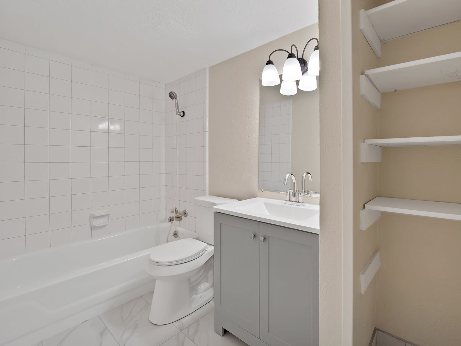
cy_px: 165
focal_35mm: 15
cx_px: 267
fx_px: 200
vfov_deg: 81.7
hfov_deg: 97.3
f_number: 9
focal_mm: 12
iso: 640
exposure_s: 1/6
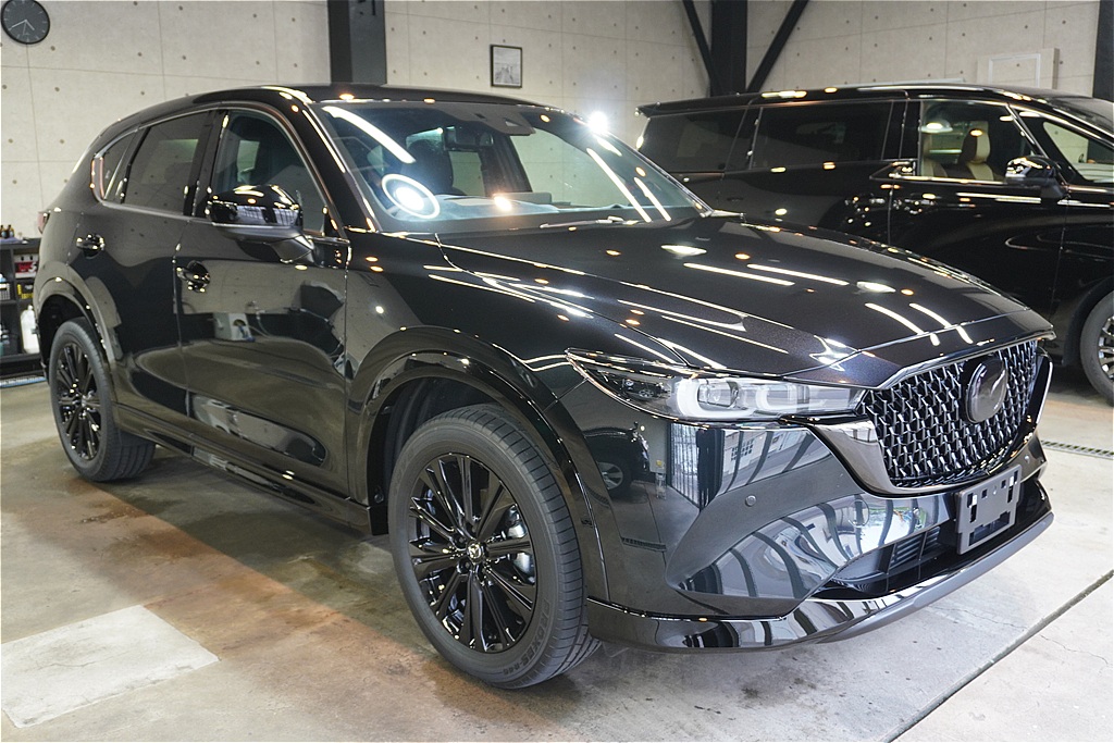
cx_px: 557
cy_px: 372
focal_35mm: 34
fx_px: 1068
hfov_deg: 55.1
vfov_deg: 38.4
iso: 1000
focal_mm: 23
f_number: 4
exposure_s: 1/40
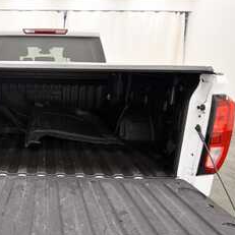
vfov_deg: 57.3
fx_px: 215
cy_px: 113
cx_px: 43
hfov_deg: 53.0
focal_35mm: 28
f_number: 4.8
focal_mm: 13
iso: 900
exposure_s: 1/125
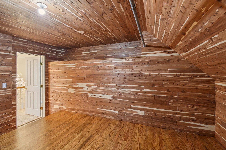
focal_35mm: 15
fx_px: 94
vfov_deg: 77.3
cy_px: 75
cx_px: 113
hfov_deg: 100.4
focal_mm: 10
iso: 400
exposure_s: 1/2
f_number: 8
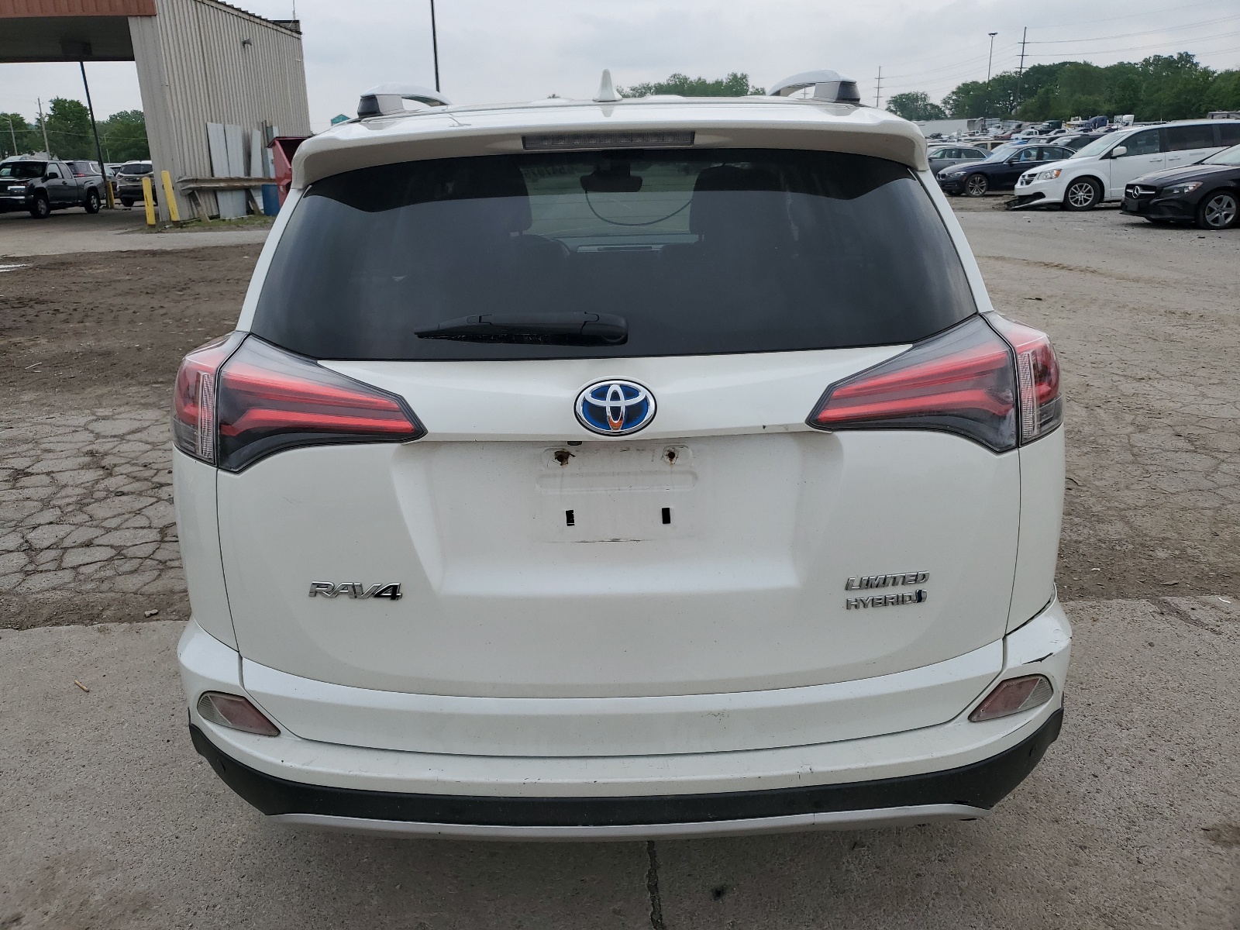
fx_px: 931
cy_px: 465
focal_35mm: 26
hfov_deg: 67.3
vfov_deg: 53.1
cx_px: 620
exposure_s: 1/3333
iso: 50
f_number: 1.5
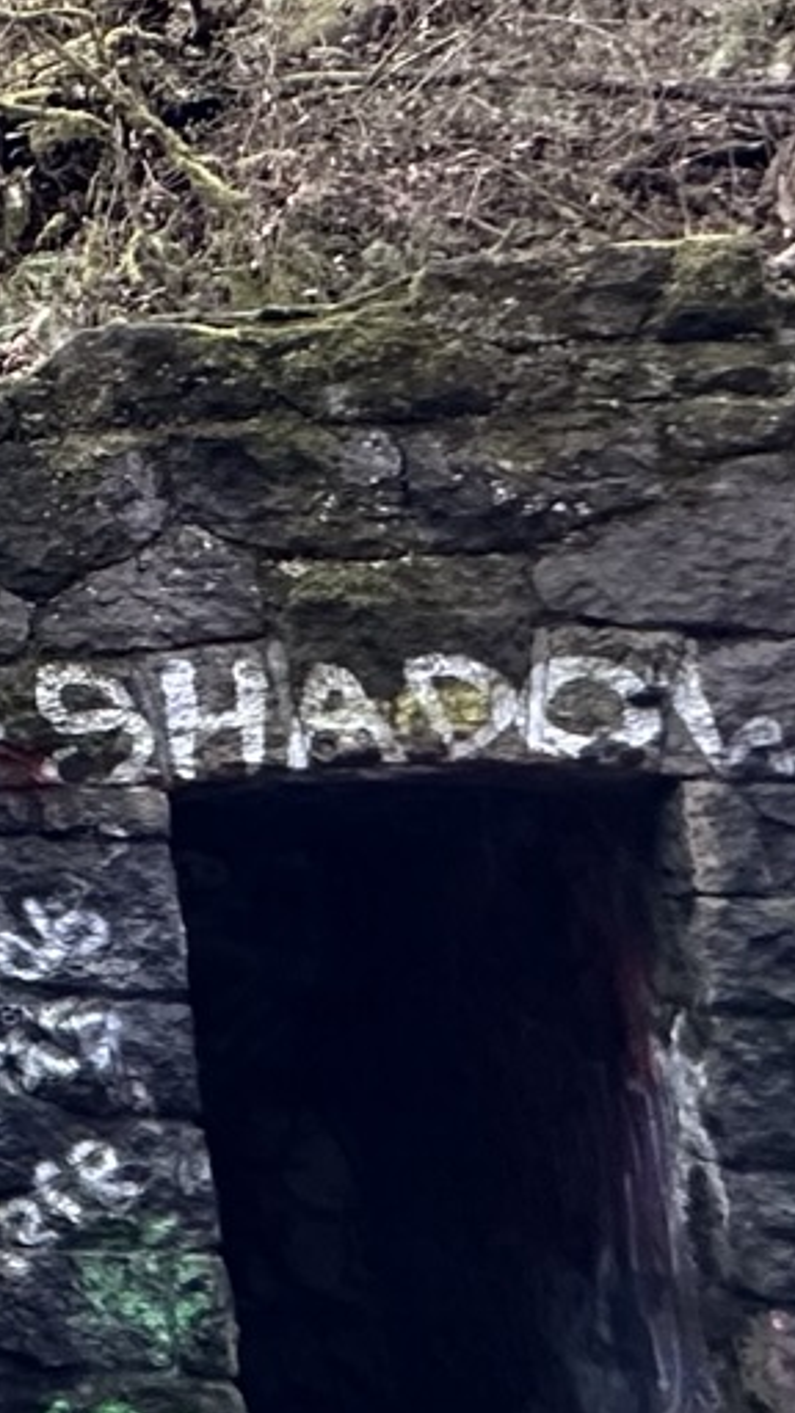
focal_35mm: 61
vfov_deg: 34.1
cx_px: -1311
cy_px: 494
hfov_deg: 12.8
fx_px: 2286
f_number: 2.2
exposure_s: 1/89
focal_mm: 2.22
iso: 320
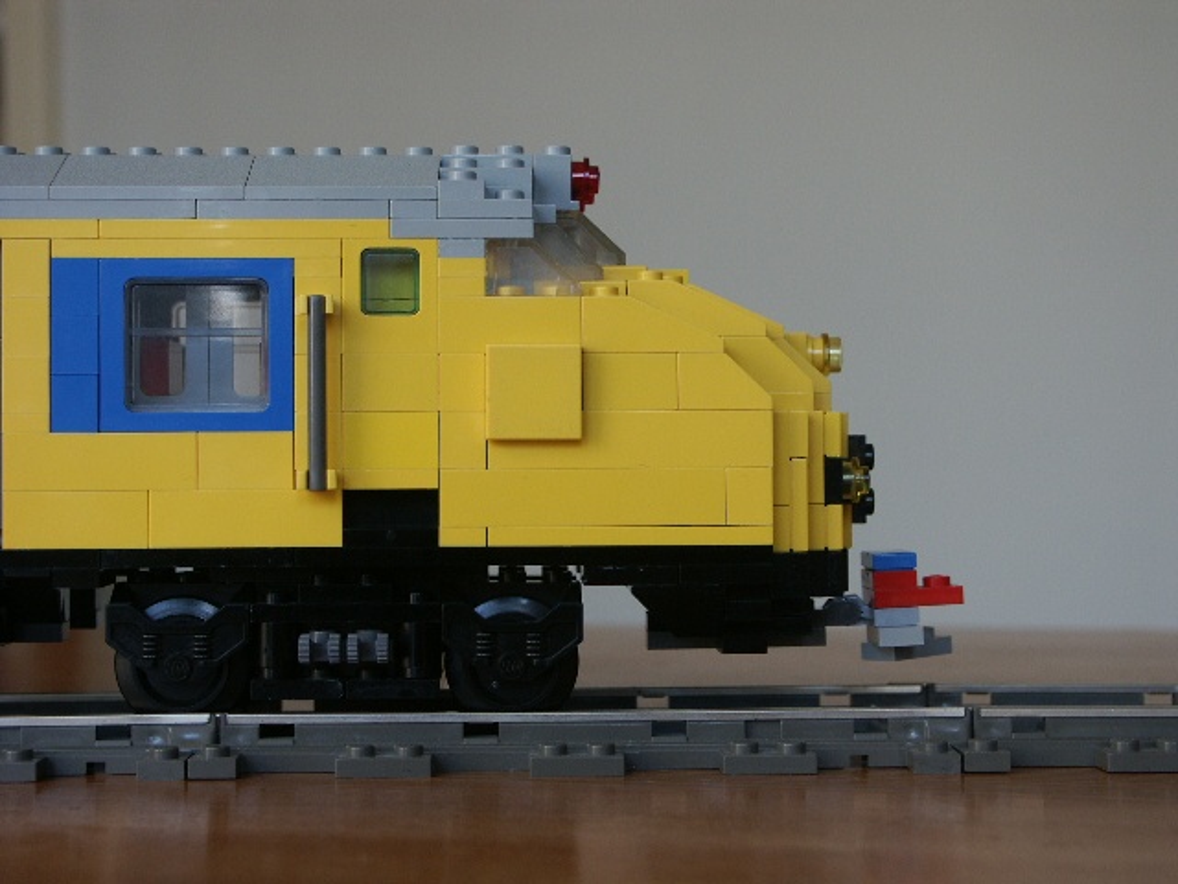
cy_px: 442
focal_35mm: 81
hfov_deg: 24.1
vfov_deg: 18.2
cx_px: 589
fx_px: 2756
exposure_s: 1/60
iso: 100
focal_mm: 20.11
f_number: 3.5
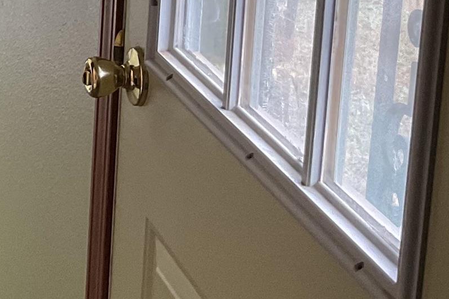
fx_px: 1447
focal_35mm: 116
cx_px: -256
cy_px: -141
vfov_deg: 11.4
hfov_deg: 15.9
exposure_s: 1/60
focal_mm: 3
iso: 80
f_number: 1.8
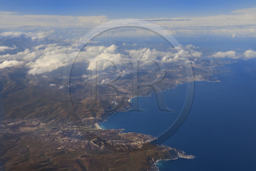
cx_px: 128
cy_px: 86
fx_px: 320
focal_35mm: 45
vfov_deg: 29.8
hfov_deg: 43.6
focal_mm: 45
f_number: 8
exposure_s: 1/800
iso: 200
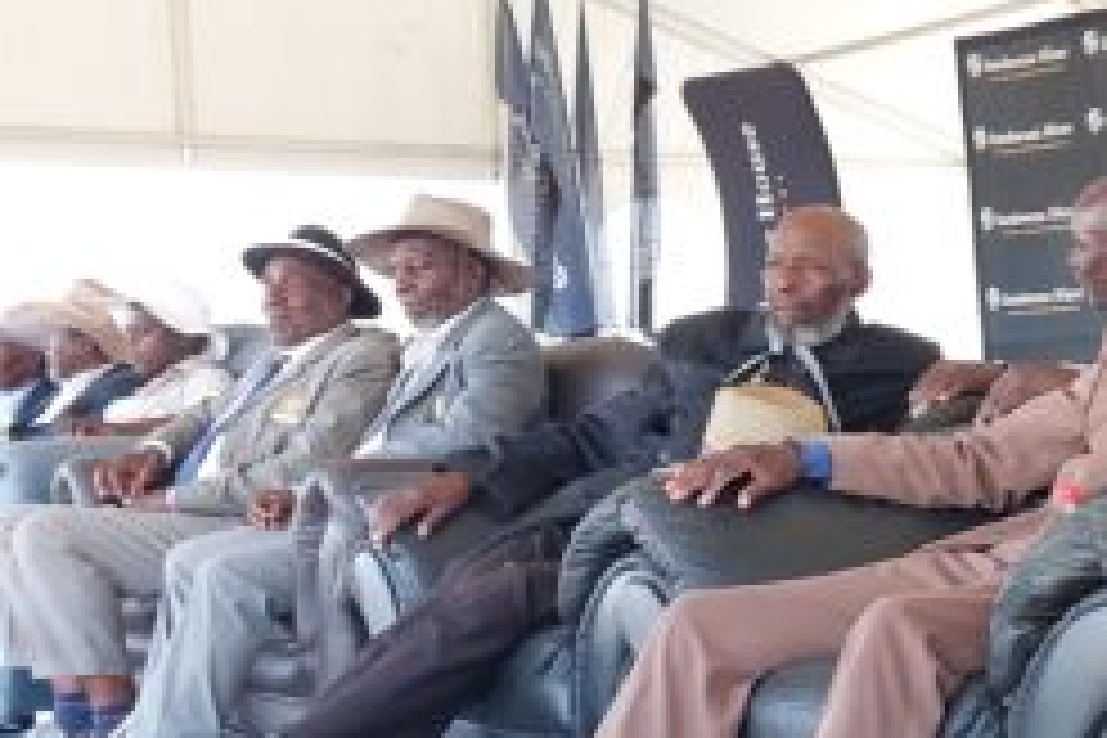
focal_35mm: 78
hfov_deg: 23.7
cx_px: 1332
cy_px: 531
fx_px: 2398
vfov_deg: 17.4
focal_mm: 5.23
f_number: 1.8
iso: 40
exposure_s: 1/50
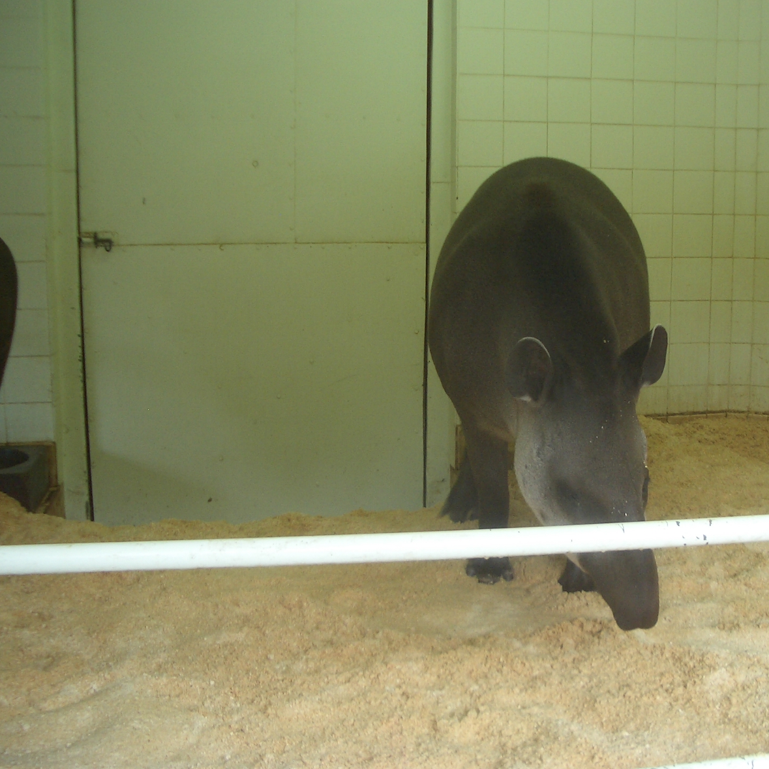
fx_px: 1056
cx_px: 475
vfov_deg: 40.0
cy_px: 382
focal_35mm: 42
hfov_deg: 39.8
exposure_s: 1/80
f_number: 2.6
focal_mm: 5.8
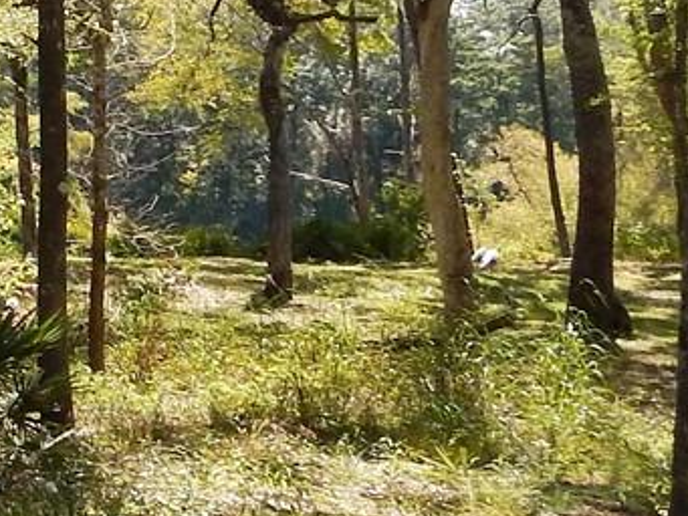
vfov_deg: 13.4
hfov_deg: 14.5
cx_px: -763
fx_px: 2147
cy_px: -95
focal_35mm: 108
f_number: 3
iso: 125
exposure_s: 1/500
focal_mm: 4
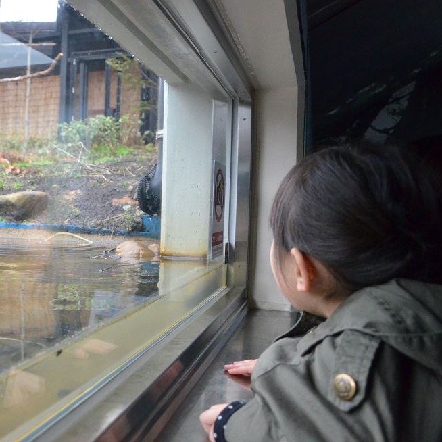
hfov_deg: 45.6
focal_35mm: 35
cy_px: 223
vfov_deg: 47.2
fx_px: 506
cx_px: 112
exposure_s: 1/160
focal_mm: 18
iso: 3200
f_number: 4.5
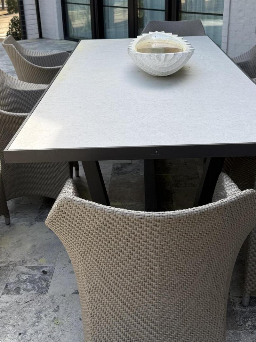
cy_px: 153
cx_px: 126
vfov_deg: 42.0
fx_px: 444
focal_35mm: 45
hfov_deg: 32.2
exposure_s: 1/1075
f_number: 1.78
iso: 80
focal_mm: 6.76
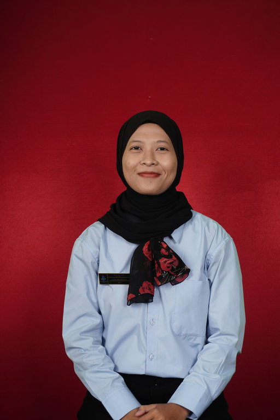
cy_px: 210
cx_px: 140
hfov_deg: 18.2
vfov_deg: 27.0
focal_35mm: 75
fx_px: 875
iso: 400
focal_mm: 50
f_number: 6.3
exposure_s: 1/160
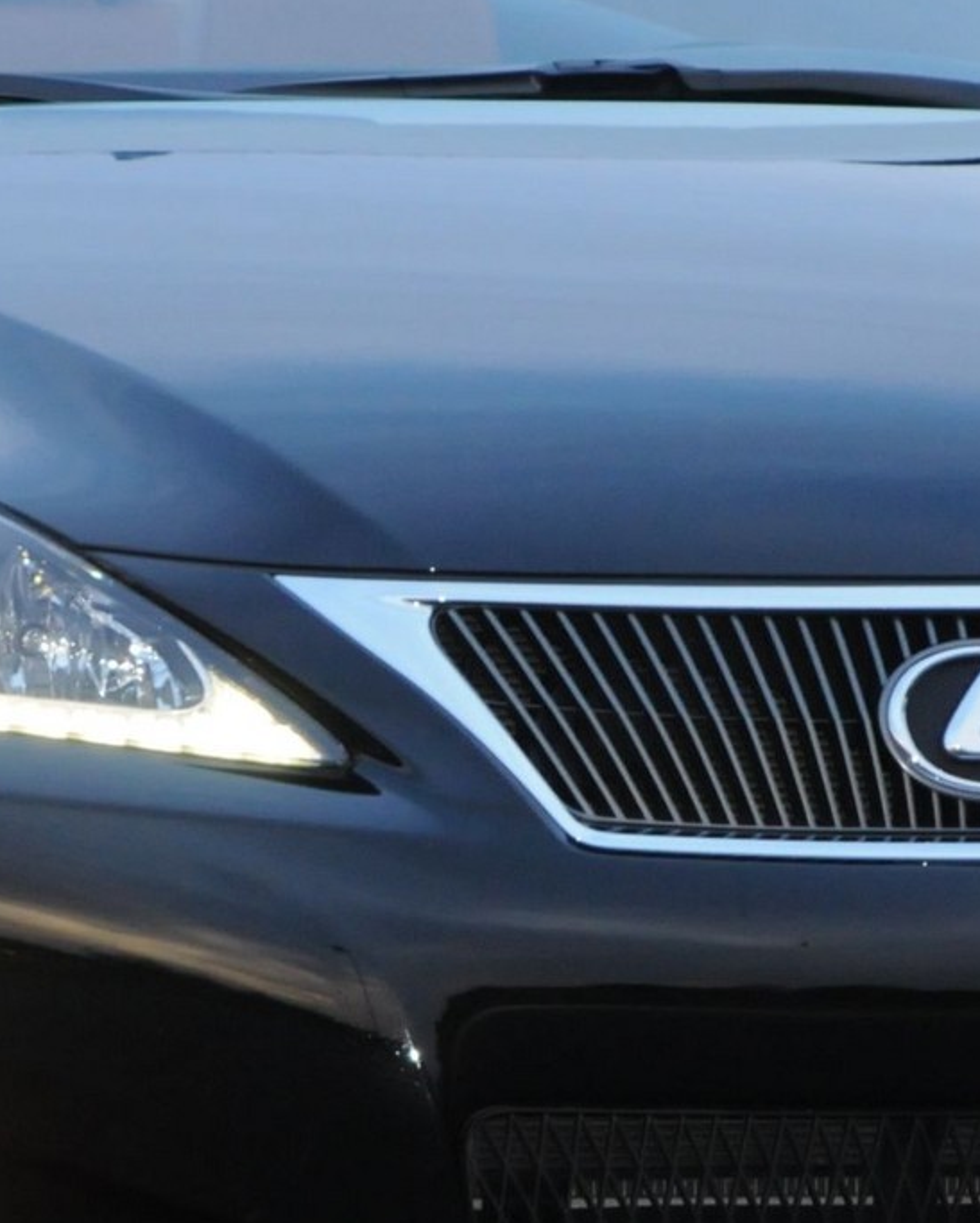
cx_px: 245
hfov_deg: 2.7
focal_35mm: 566
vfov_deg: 3.4
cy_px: 613
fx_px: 20507
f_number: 8
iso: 1000
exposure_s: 1/80
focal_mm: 110
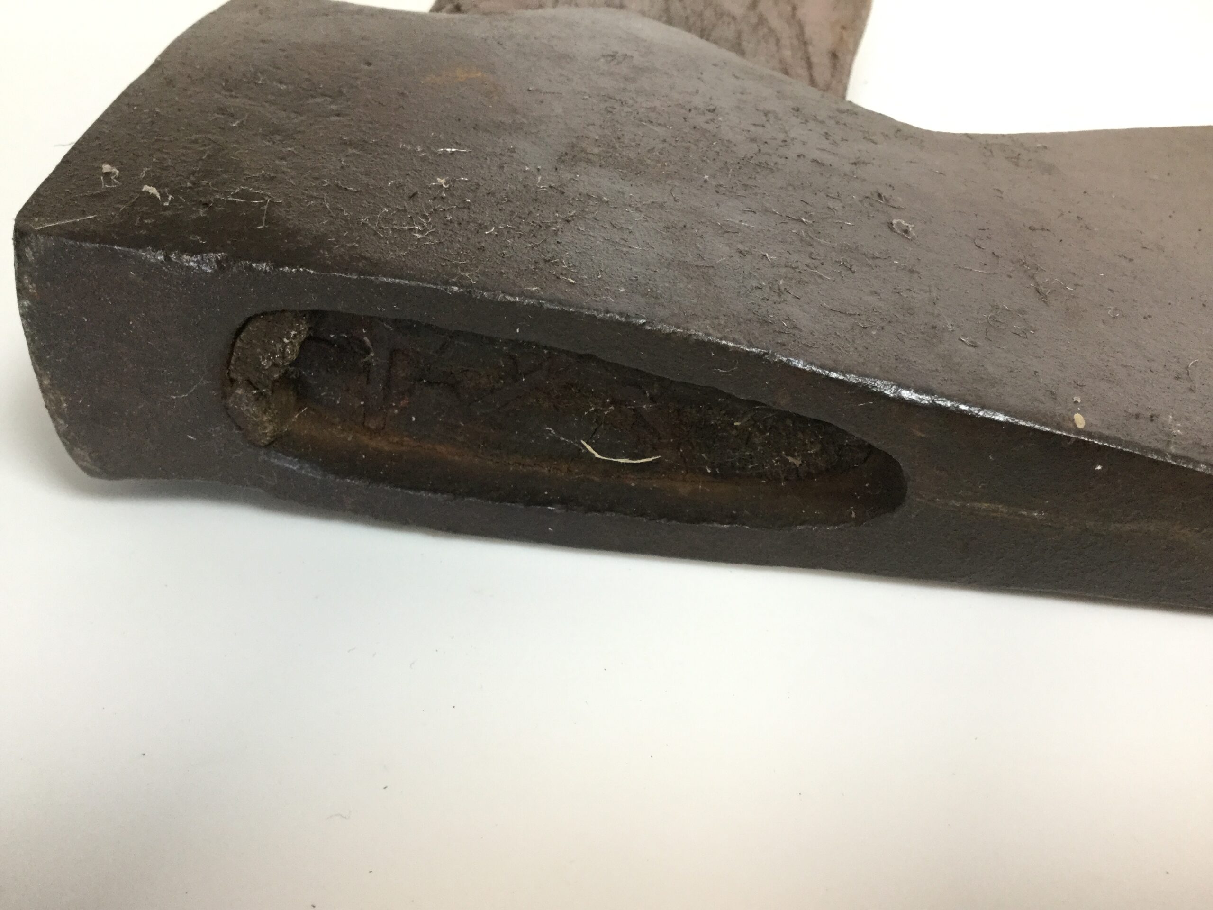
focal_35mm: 31
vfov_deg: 45.4
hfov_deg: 58.4
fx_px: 1086
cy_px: 455
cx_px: 606
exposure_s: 1/33
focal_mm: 3.3
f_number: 2.4
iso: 125
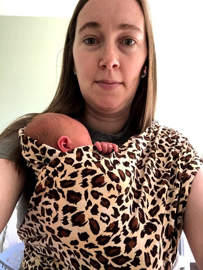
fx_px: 250
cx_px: 102
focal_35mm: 32
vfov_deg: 56.8
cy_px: 135
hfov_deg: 44.2
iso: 160
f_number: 2.2
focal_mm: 2.87
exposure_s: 1/30
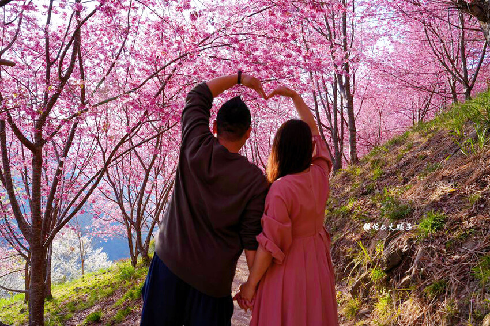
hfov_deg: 57.2
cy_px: 163
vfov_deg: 39.9
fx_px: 449
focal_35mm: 33
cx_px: 245
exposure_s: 1/250
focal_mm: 33
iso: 320
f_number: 8
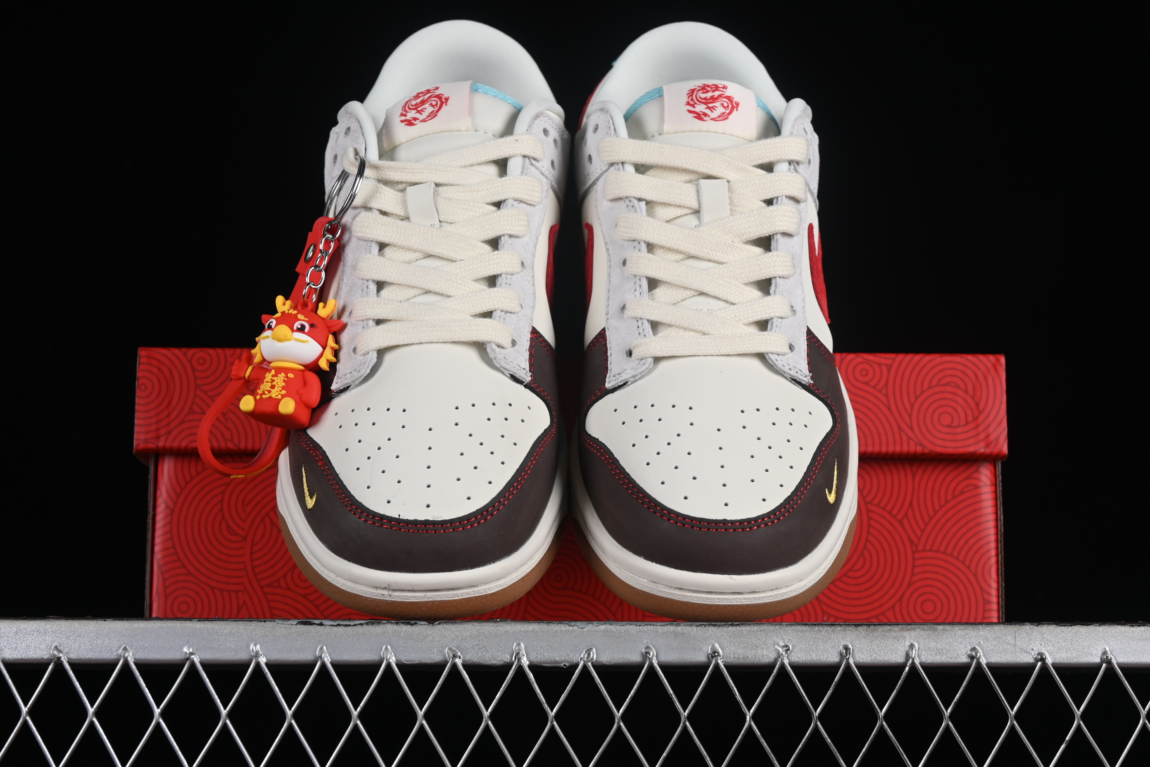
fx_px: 2396
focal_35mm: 75
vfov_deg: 18.2
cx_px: 575
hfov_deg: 27.0
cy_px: 384
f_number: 8
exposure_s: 1/80
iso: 160
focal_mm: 50
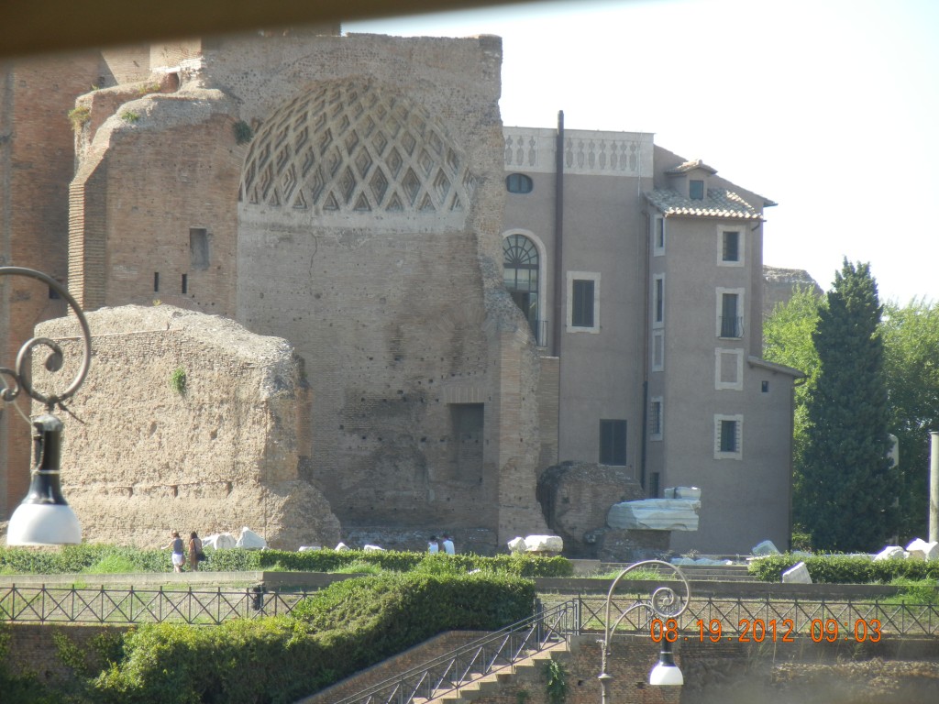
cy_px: 352
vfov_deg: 5.7
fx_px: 7107
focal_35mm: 262
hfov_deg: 7.6
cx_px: 470
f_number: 5.1
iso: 160
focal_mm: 47.2
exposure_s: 1/250
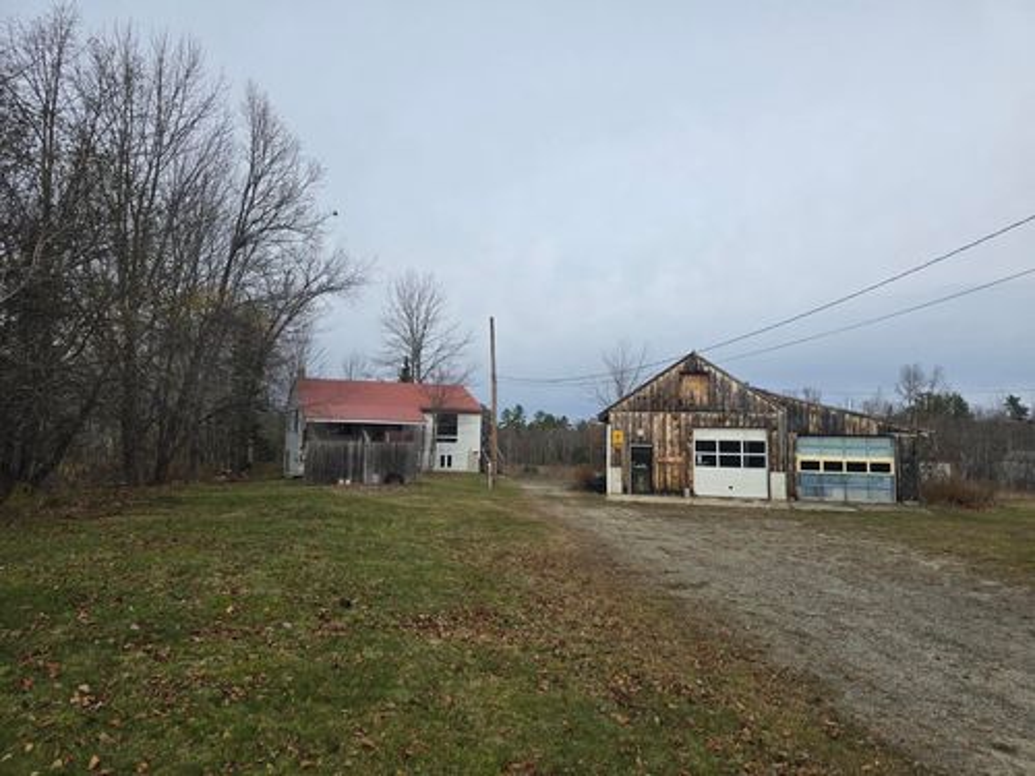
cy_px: 388
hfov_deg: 73.9
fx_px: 688
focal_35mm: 23
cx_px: 518
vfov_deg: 58.9
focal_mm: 6.3
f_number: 1.7
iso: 12
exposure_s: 1/771
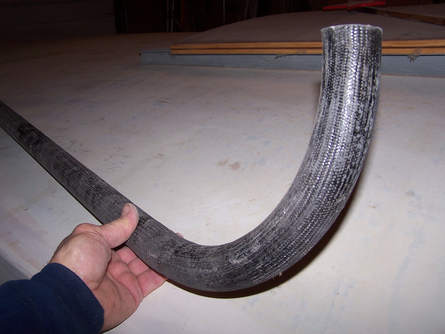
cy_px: 167
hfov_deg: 49.0
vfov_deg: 37.7
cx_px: 222
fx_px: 489
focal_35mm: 38
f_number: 2.8
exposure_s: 1/60
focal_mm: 6.3
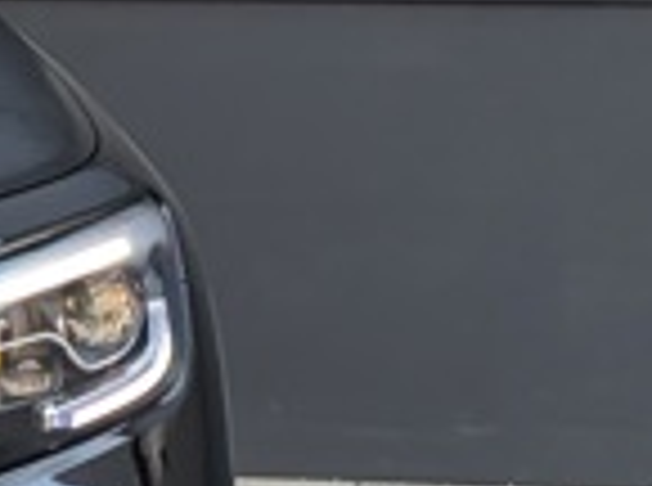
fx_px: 5092
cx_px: -737
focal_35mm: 271
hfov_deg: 7.0
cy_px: -9
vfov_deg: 5.4
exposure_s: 1/491
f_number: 1.68
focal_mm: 6.9
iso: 130
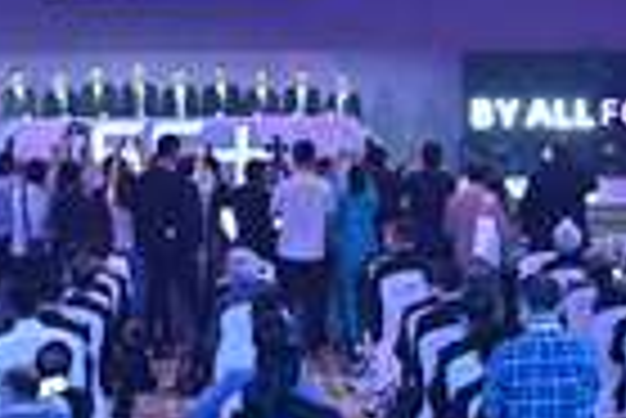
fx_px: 2559
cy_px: 63
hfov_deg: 13.9
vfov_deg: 9.3
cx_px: 198
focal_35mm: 147
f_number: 5
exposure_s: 1/80
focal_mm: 34
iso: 2000
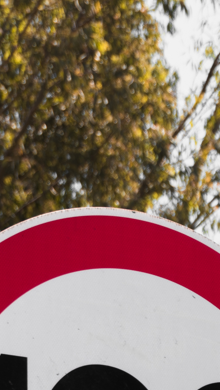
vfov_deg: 7.4
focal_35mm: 282
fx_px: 2924
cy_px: 676
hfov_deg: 4.1
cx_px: 789
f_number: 4
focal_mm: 50
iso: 64
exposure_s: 1/160
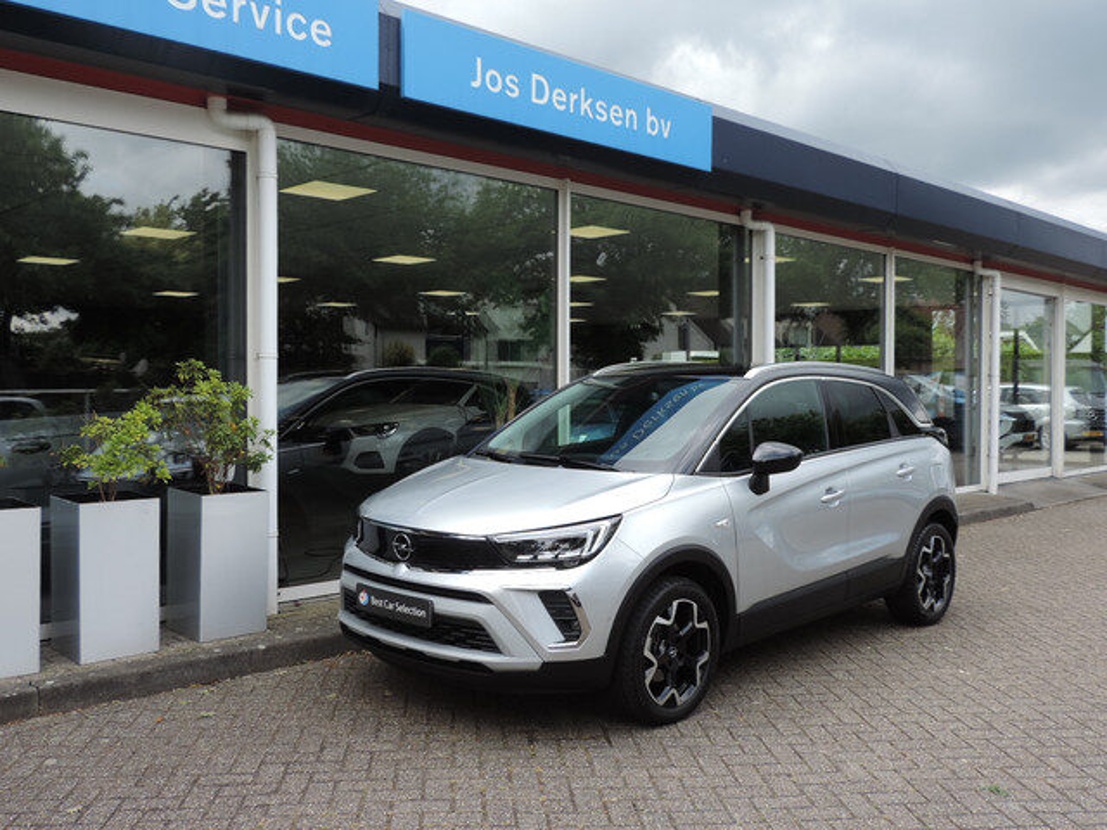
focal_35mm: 33
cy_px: 415
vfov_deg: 42.9
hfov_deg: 55.4
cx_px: 554
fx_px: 1055
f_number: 3.2
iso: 80
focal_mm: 5.8
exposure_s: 1/250
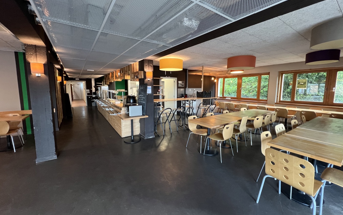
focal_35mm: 14
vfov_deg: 78.6
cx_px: 170
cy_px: 103
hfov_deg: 105.3
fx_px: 131
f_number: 1.8
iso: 320
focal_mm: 1.57
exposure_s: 1/50
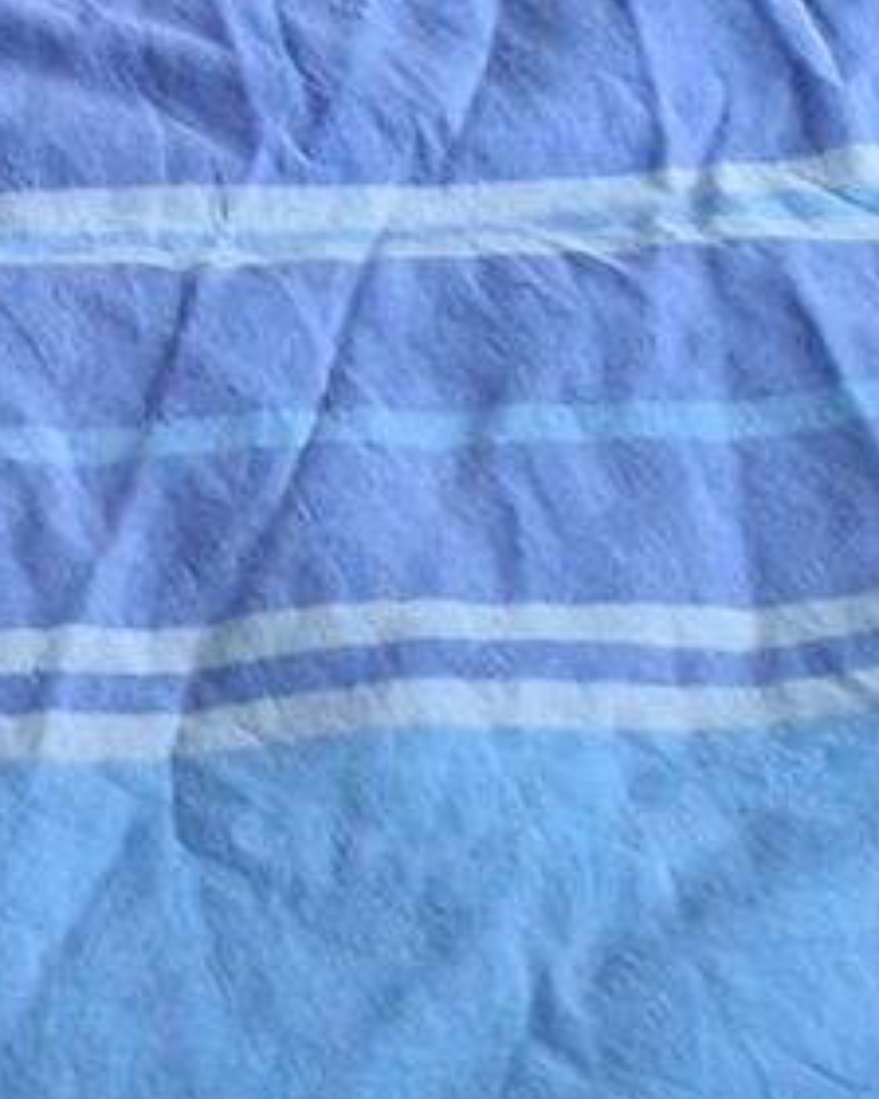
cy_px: -909
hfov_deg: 8.0
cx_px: -1558
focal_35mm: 171
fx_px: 5561
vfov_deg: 10.6
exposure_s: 1/25
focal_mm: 5.54
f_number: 1.8
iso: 320
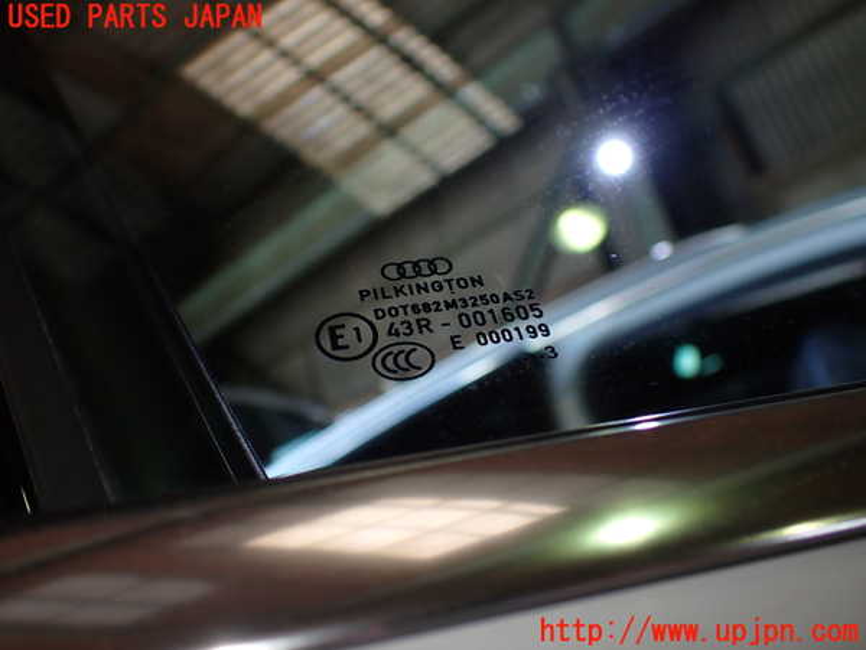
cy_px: 325
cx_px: 433
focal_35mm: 30
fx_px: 751
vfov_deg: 46.8
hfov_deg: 60.0
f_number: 2.3
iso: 125
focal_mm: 5.4
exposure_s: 1/125
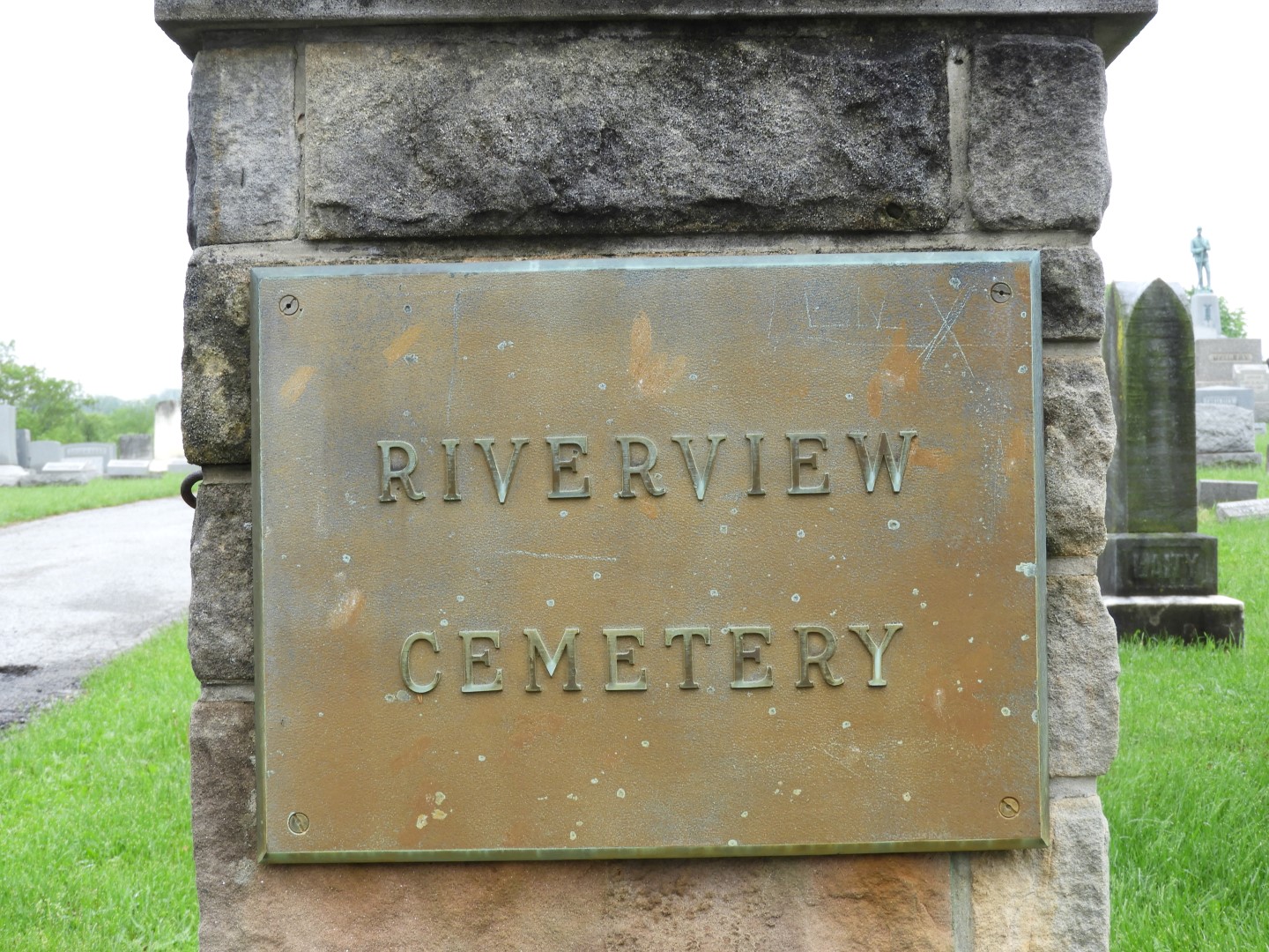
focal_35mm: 65
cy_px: 476
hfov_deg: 29.8
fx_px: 2383
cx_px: 634
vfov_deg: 22.6
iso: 100
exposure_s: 1/100
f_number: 4.2
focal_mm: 11.6
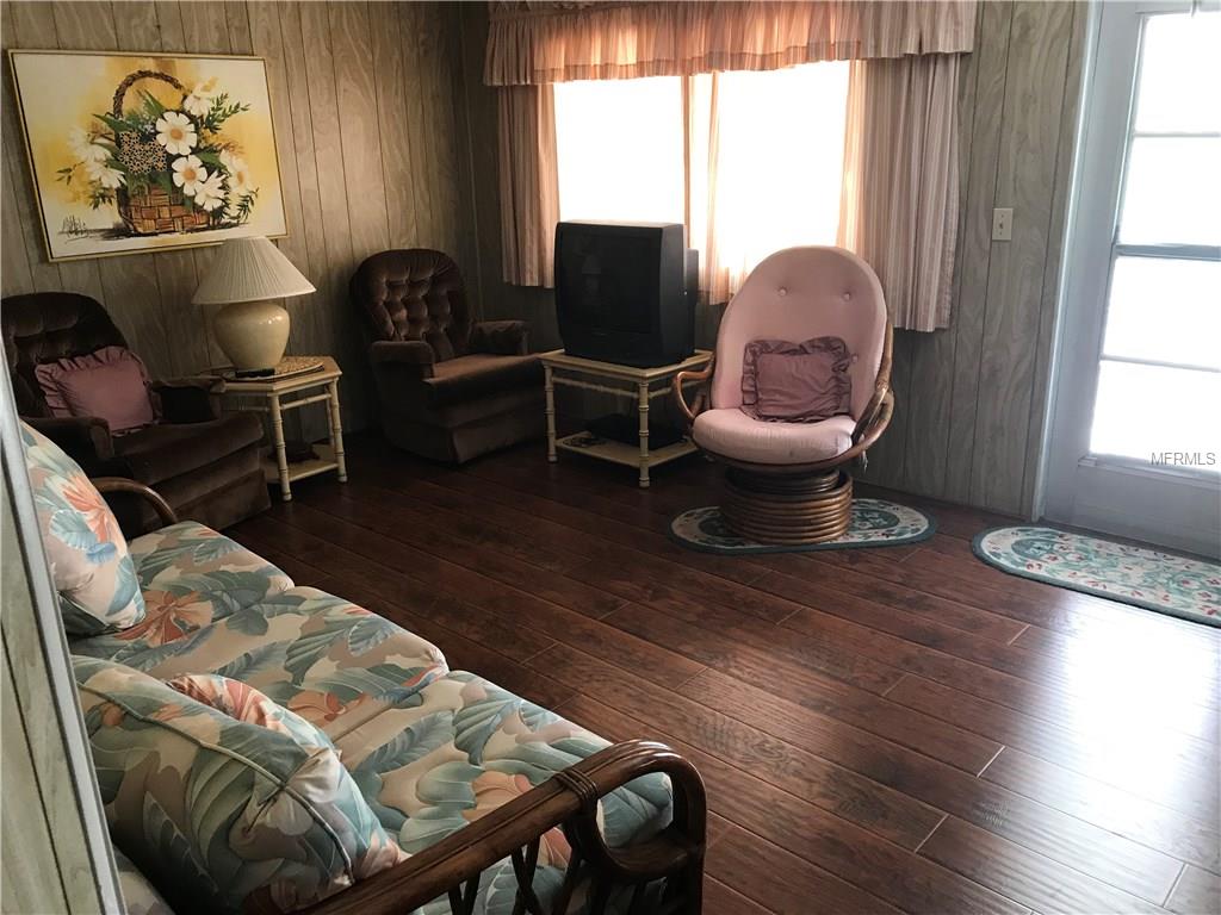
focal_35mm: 28
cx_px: 610
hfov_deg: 63.4
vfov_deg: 49.7
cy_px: 458
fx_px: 988
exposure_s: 1/24
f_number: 1.8
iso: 40
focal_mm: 3.99
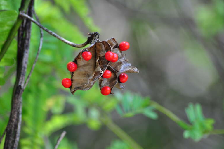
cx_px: 110
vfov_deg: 4.4
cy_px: 75
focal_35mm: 313
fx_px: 1945
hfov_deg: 6.6
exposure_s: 1/60
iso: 280
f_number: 8
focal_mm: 200
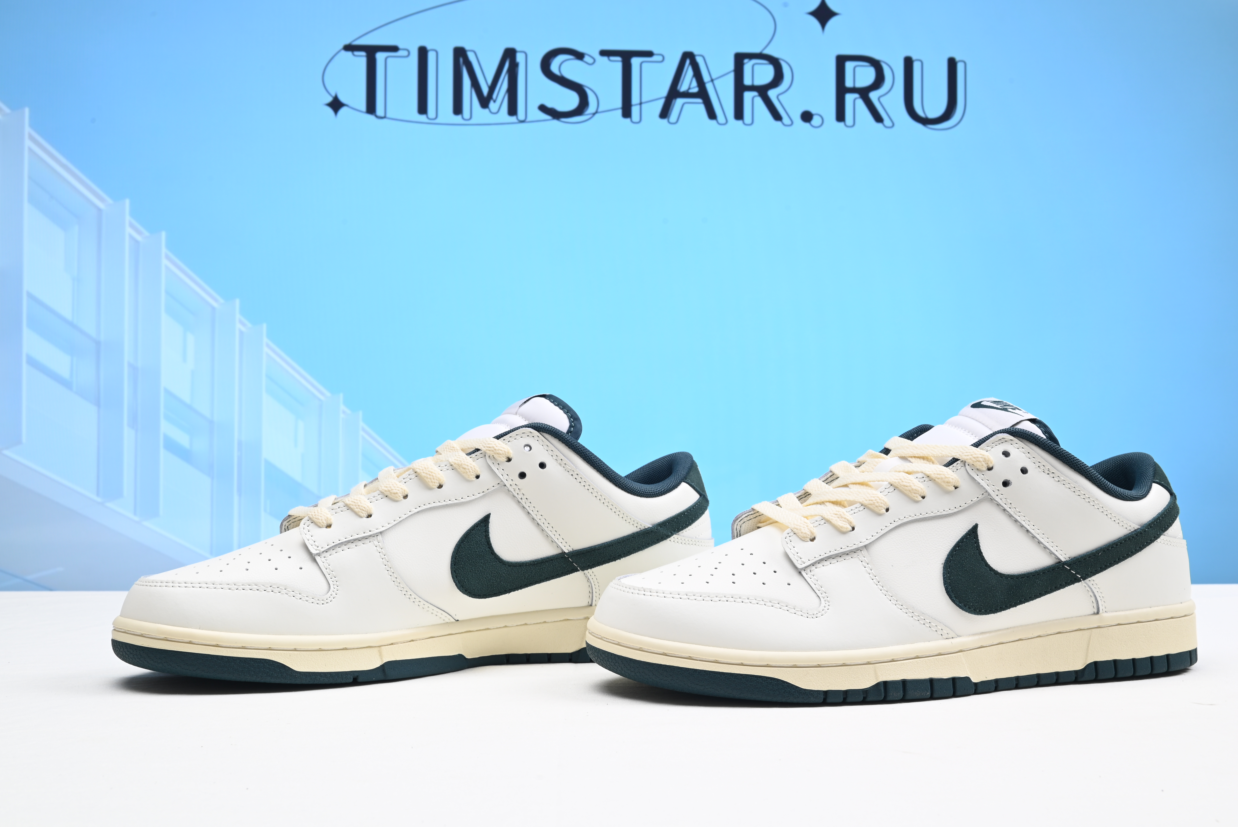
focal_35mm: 39
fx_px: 1342
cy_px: 414
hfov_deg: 49.5
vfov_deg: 34.2
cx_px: 619
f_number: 16
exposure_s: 1/2
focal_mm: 39
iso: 100
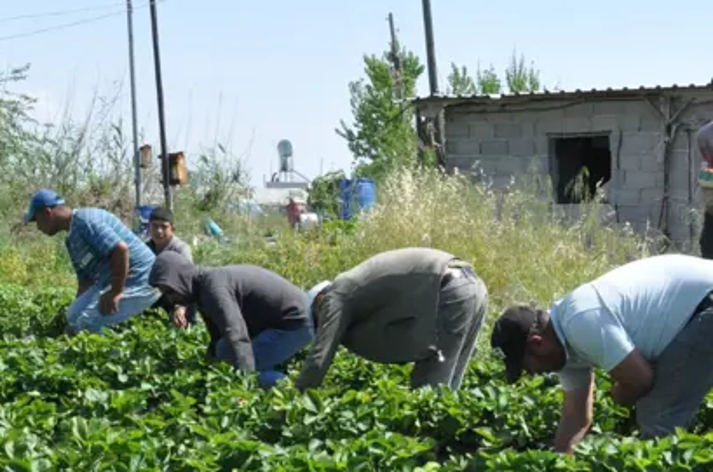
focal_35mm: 71
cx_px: 560
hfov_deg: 28.0
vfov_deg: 18.9
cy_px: 369
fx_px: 1403
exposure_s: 1/500
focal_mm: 22
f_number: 11
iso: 800
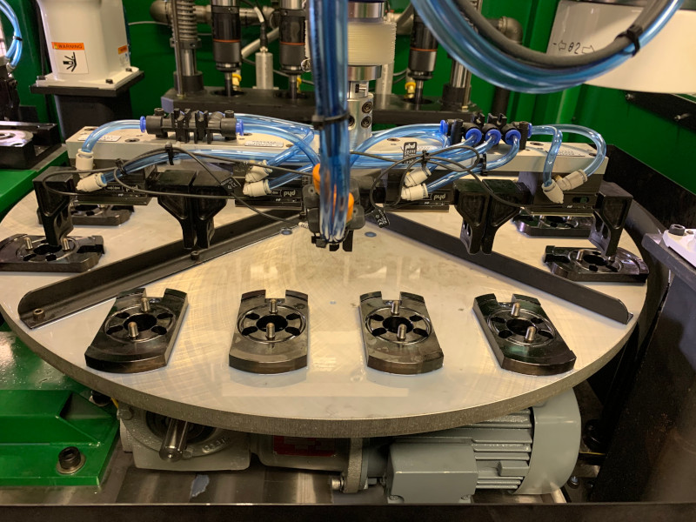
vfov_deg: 53.1
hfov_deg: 67.3
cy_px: 261
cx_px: 348
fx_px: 523
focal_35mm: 26
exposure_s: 1/40
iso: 320
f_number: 1.8
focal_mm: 4.25
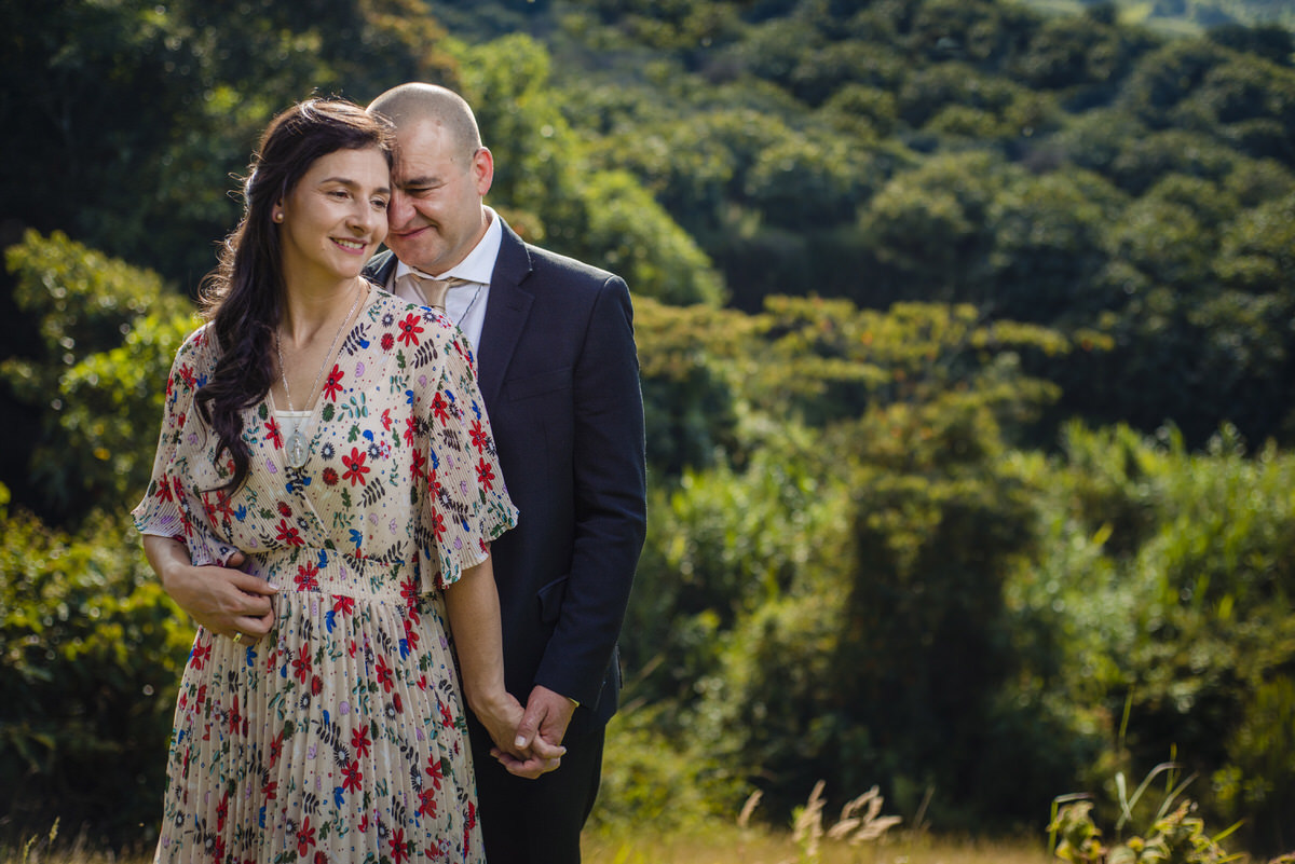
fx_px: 1799
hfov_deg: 39.6
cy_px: 432
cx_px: 648
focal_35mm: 50
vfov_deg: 27.0
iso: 100
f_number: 2.8
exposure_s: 1/2000
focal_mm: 50
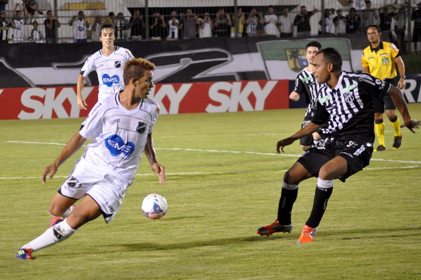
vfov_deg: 8.3
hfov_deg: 12.5
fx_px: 1927
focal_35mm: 165
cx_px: 210
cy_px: 140
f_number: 4.5
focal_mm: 110
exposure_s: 1/320
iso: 3200
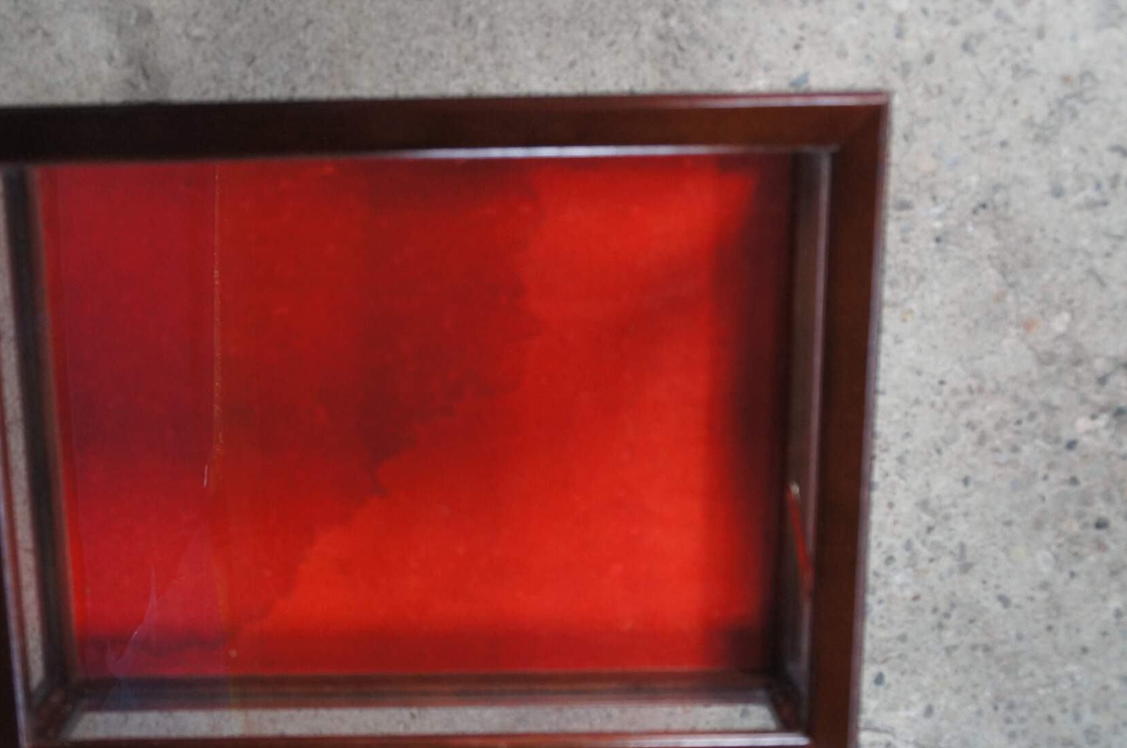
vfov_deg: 33.3
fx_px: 1250
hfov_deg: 48.2
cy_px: 419
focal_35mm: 40
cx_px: 447
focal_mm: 22
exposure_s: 1/60
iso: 1600
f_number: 4
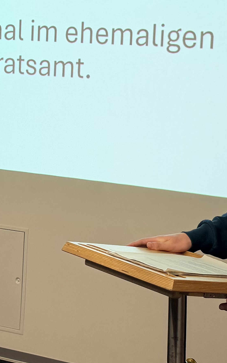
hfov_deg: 15.9
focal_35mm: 82
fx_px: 811
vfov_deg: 25.0
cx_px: 155
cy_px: 109
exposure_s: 1/120
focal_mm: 6.76
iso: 160
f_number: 1.78
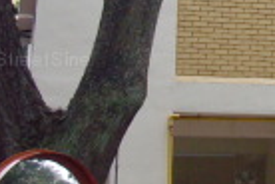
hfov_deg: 12.1
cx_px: 522
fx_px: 1169
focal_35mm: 153
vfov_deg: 8.6
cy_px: -138
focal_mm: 6.2
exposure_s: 1/160
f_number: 5.6
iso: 80
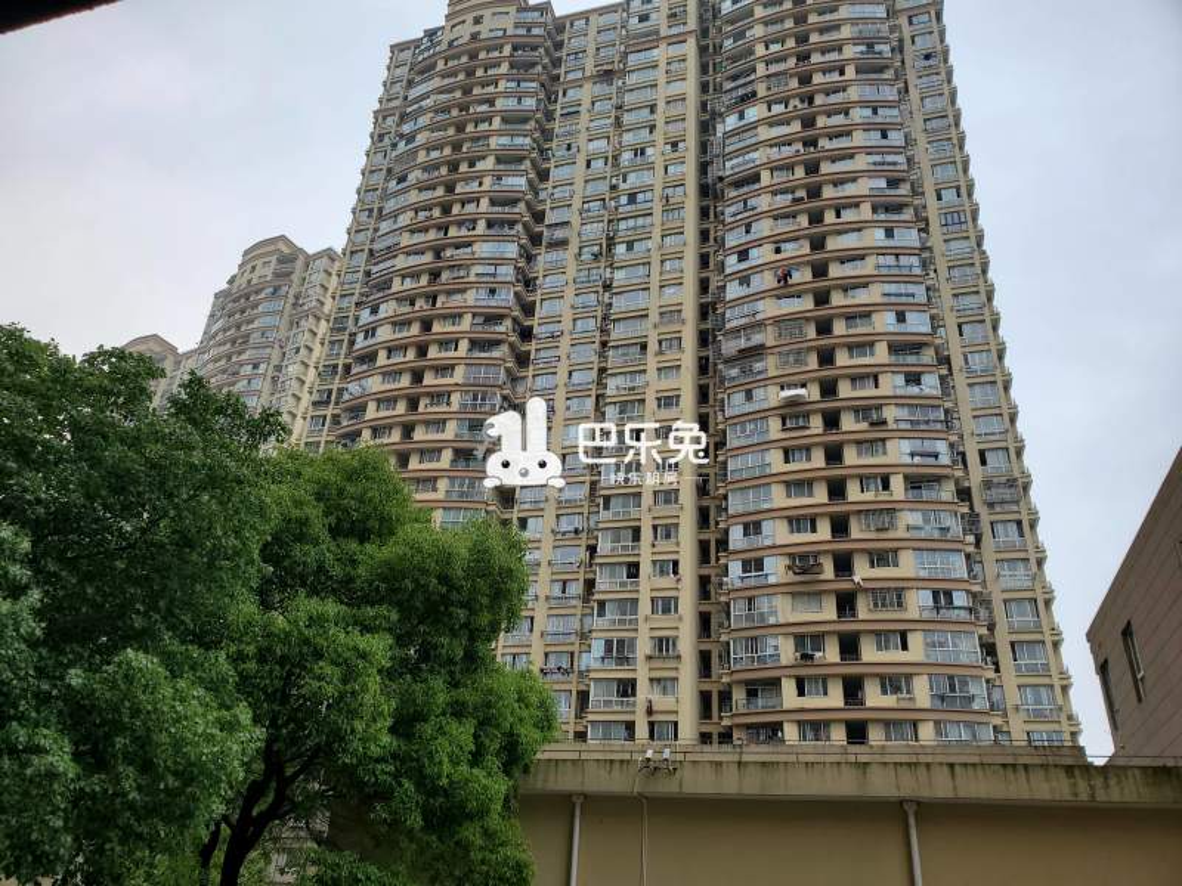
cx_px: 591
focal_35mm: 26
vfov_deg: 53.1
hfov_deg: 67.3
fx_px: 888
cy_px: 443
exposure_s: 1/520
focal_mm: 4.3
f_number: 2.4
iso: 50
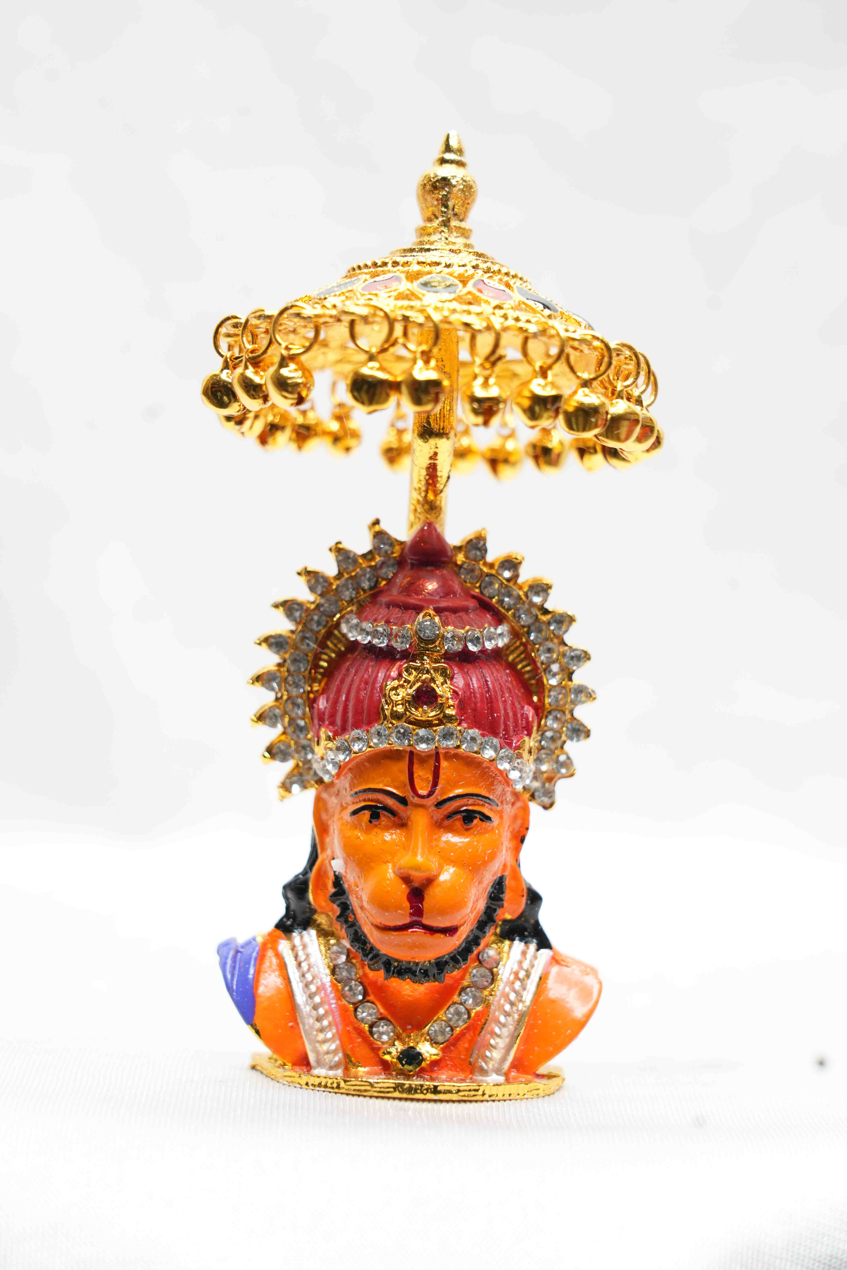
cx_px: 424
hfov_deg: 13.0
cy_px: 635
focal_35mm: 105
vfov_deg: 19.5
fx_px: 3705
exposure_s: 1/50
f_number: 7.1
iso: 640
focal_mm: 105
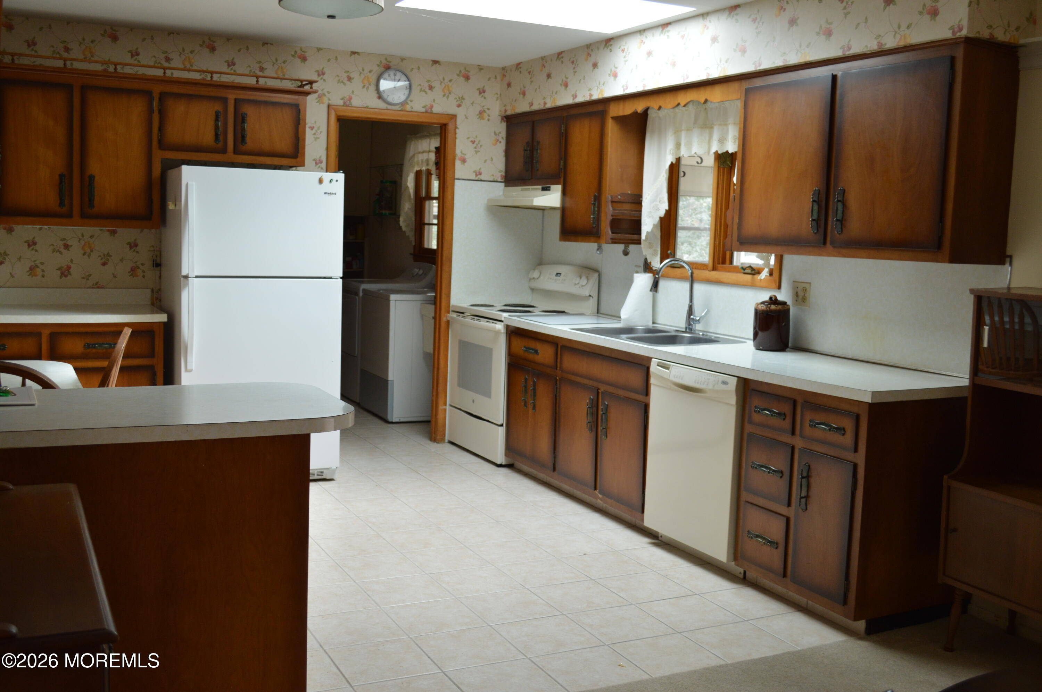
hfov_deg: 53.2
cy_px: 346
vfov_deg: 36.8
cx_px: 521
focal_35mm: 36
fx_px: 1041
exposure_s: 1/60
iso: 450
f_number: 4
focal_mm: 24
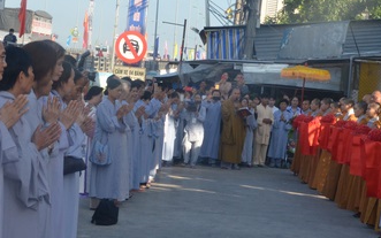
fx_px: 1090
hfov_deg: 19.8
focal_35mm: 105
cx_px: 208
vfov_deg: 12.5
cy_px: 109
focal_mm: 35
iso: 800
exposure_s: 1/250
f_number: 18
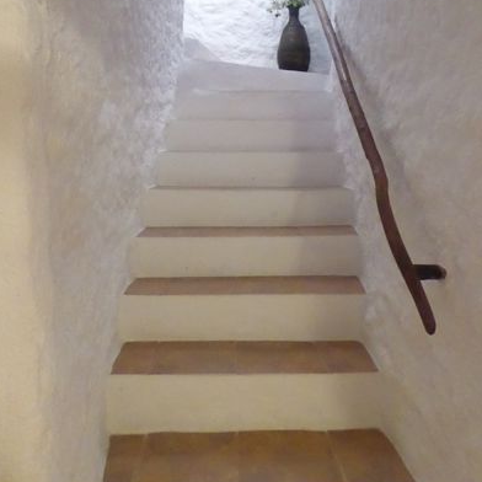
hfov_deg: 54.0
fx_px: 473
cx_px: 238
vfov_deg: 53.6
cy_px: 191
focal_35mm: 30
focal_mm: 4.3
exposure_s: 1/15
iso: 2500
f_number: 3.3
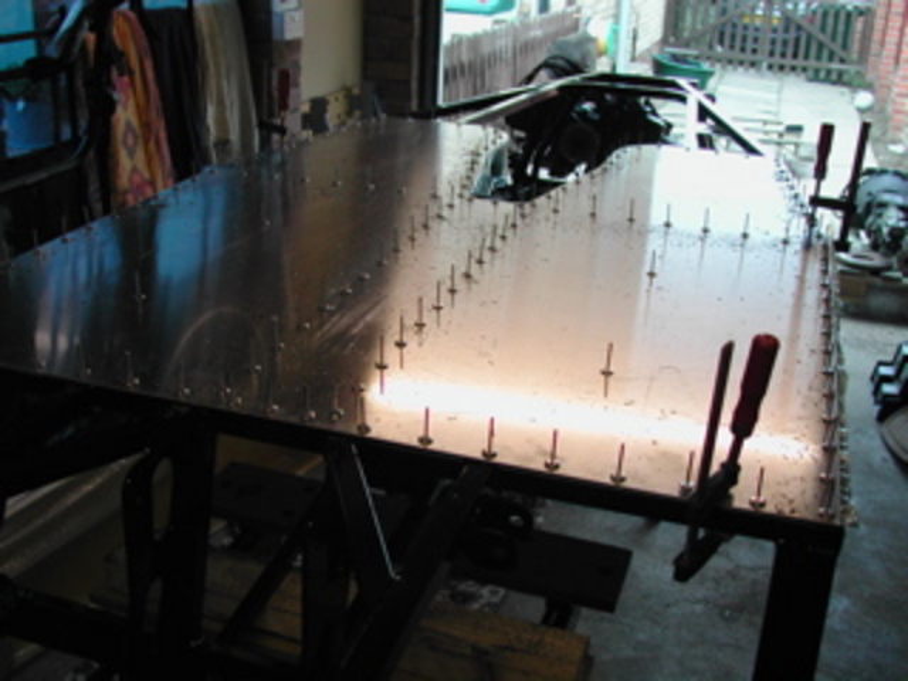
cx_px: 454
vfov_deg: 37.7
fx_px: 997
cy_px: 340
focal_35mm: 38
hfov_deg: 49.0
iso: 100
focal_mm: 8
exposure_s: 1/79.2
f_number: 2.8
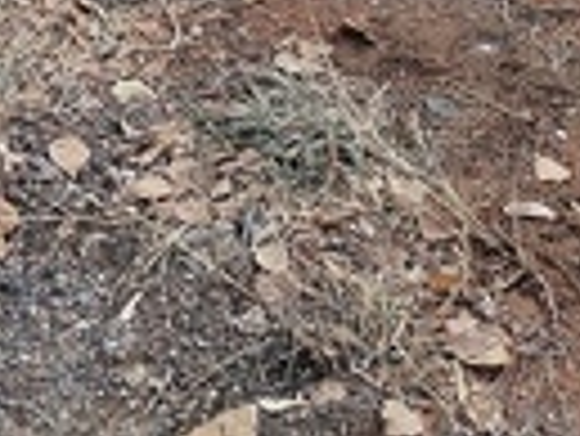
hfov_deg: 12.1
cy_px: -903
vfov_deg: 7.9
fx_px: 2700
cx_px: -45
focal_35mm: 161
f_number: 1.8
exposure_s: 1/284
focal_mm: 4.75
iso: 100
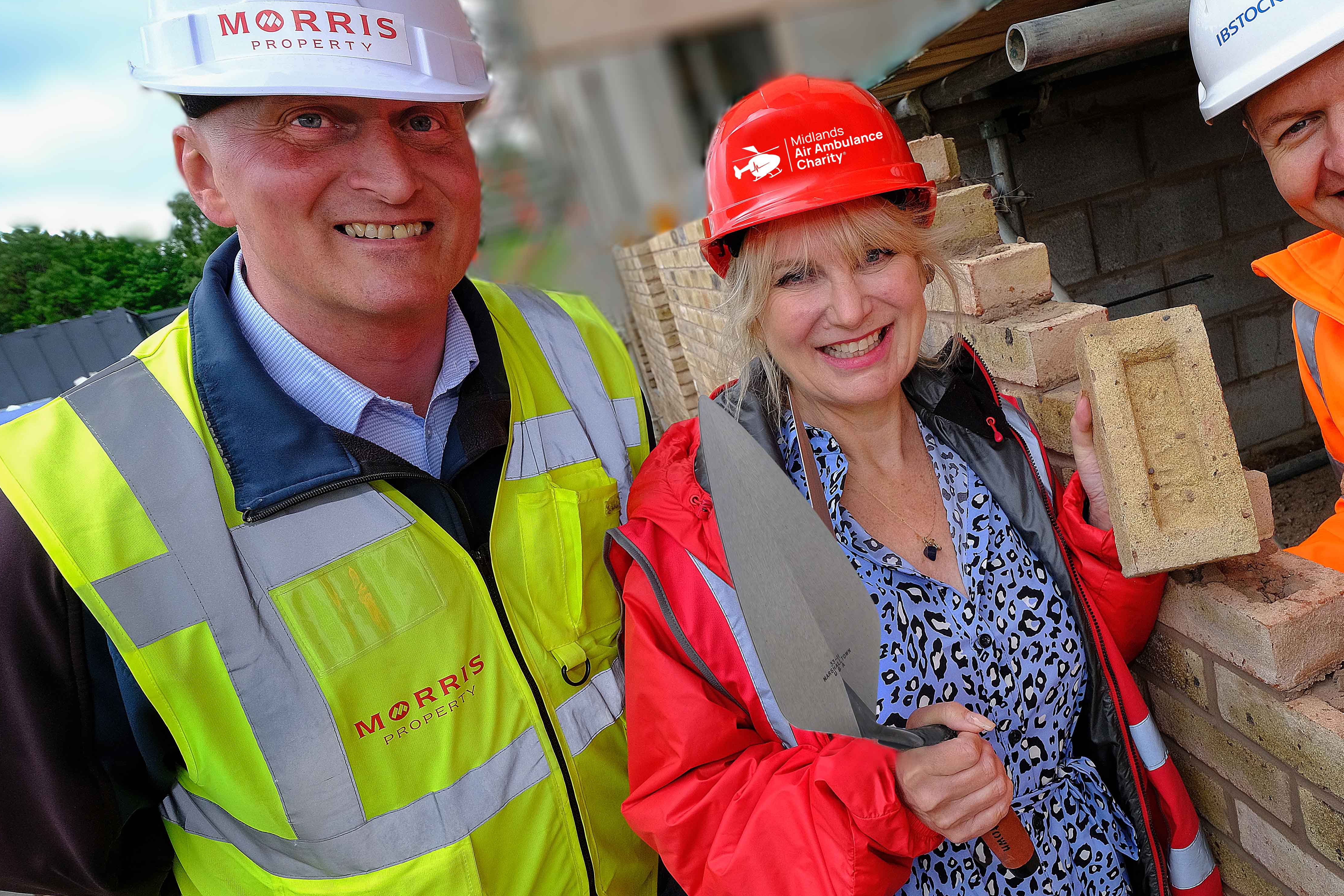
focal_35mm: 24
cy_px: 523
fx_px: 896
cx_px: 897
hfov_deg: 71.5
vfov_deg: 52.9
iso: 500
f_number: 6.4
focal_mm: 11.6
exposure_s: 1/480
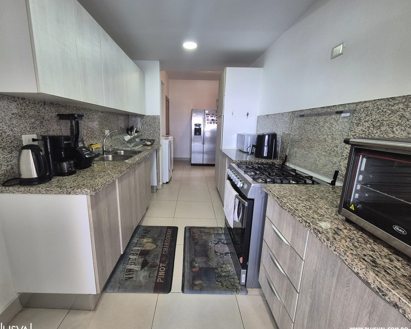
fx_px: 170
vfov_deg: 88.0
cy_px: 166
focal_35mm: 14
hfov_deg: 100.5
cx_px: 188
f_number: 2.2
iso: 250
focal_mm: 2.2
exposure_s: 1/60
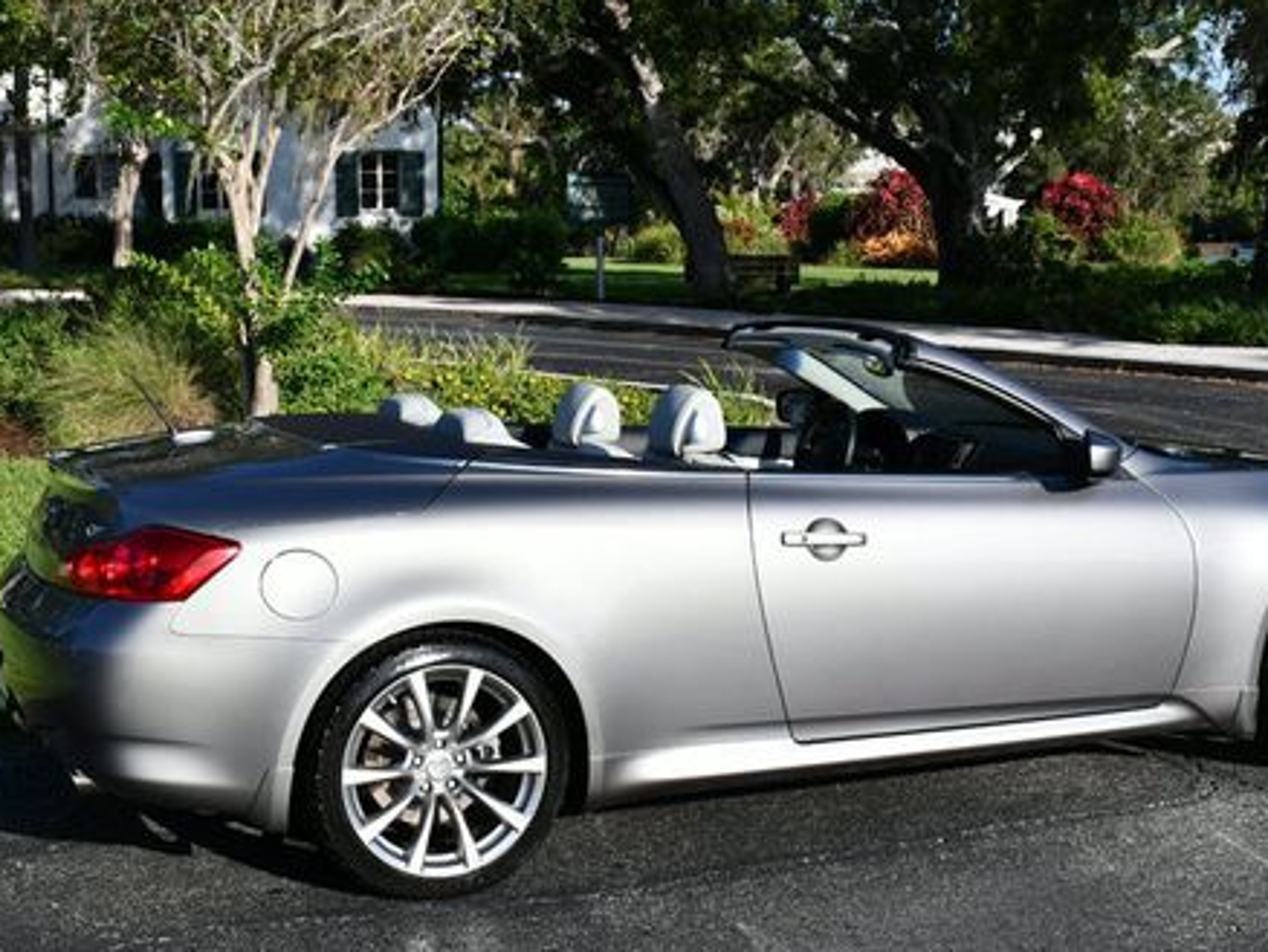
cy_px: 373
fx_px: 2162
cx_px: 651
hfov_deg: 32.7
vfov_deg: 24.8
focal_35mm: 59
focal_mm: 21
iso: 100
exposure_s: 1/250
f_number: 8
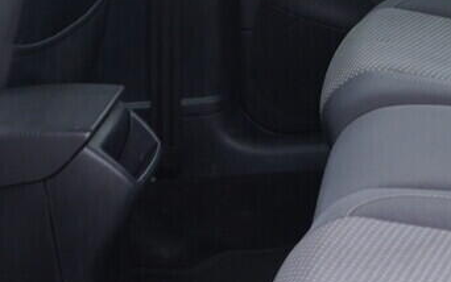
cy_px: -156
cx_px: 484
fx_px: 1352
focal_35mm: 110
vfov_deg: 11.4
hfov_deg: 18.3
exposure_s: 1/40
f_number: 2.8
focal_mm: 24
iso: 250
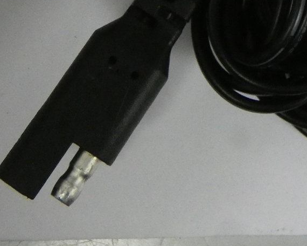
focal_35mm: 161
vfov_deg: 9.3
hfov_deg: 11.7
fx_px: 1463
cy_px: -120
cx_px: 389
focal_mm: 8.6
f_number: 3.8
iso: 1250
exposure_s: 1/80
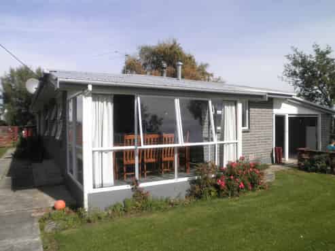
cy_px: 126
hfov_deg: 67.3
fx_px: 251
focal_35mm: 26
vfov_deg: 53.0
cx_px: 168
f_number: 7.8
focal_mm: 4.7
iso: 64
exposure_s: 1/200
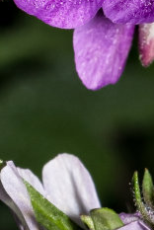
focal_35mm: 638
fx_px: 4081
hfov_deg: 2.2
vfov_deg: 3.2
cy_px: -180
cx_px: 205
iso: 100
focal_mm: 78
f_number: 16
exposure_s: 1/250
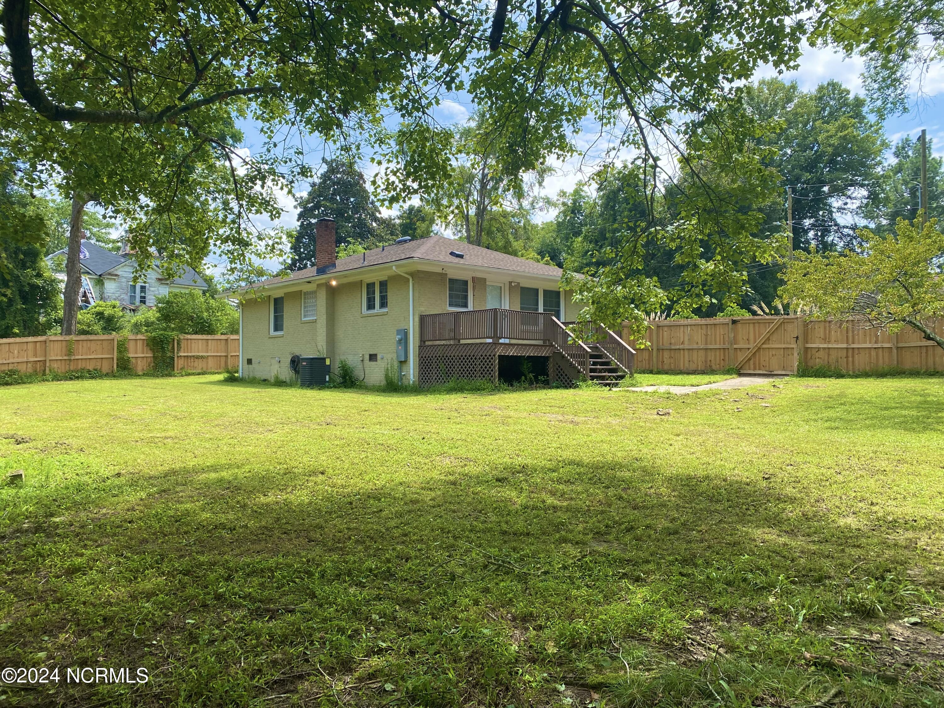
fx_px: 709
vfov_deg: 53.1
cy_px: 354
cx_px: 472
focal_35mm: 26
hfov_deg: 67.3
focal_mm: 4.25
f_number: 1.8
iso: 32
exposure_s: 1/1007
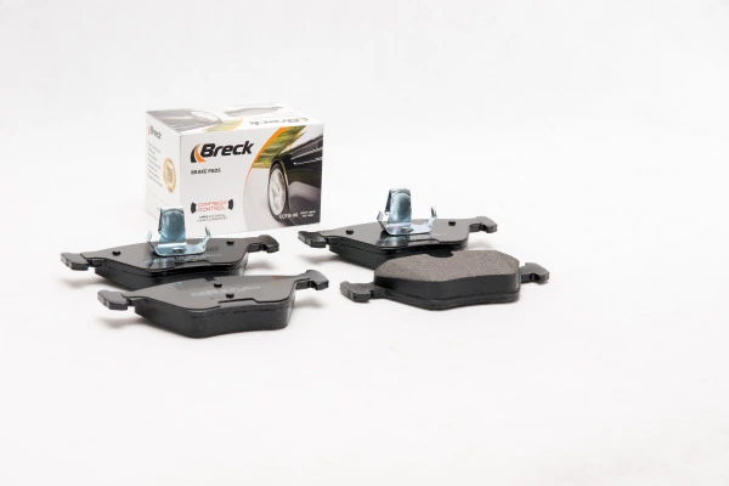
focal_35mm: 90
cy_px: 243
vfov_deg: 15.2
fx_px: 1822
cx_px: 364
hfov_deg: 22.6
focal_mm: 60
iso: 100
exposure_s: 1/200
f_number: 11
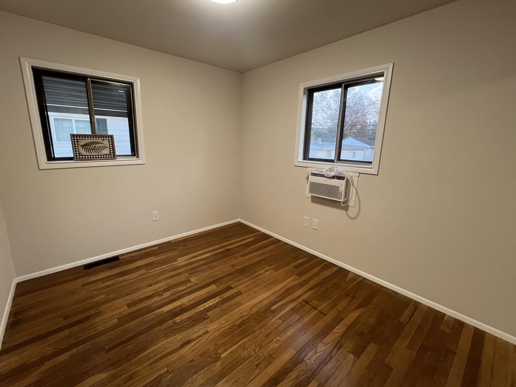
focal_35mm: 14
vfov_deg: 85.7
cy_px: 190
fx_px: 209
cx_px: 243
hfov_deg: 101.9
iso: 250
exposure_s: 1/120
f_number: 1.8
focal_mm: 1.57
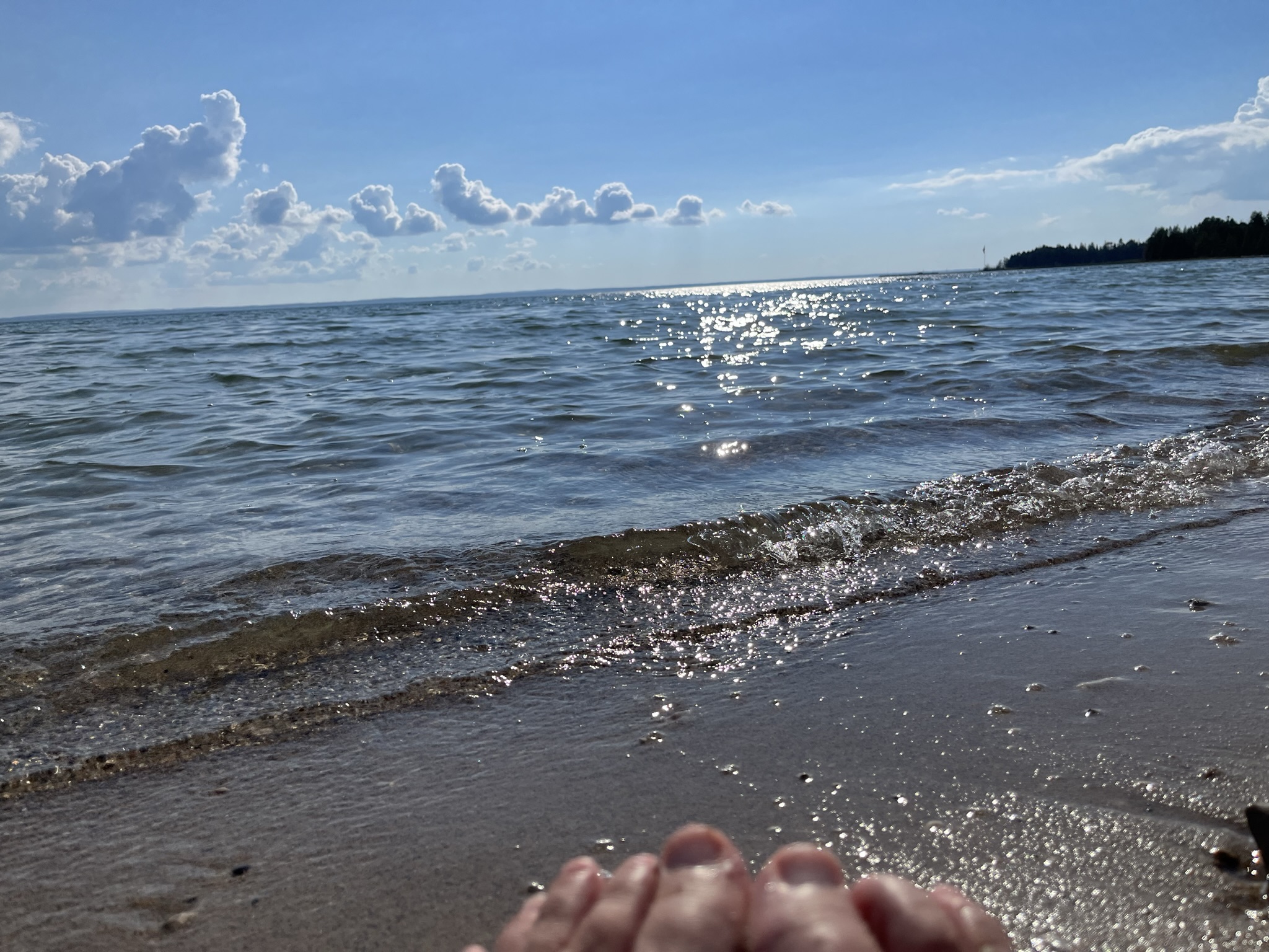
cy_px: 476
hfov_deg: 67.3
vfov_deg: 53.1
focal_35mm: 26
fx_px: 953
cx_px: 634
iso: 50
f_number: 1.6
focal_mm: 5.1
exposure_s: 1/13333
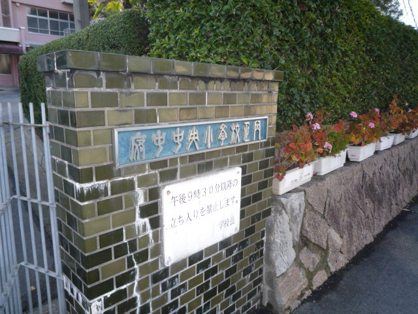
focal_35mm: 25
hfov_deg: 69.4
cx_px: 209
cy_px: 157
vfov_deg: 54.9
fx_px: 302
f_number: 2.8
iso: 100
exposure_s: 1/200
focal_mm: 4.4
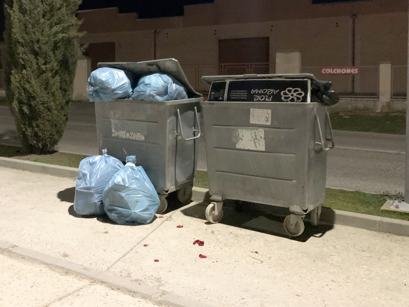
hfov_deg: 48.6
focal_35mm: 38
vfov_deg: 37.1
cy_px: 92
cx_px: 157
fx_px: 449
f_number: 1.8
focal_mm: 4.25
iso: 2000
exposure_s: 1/17
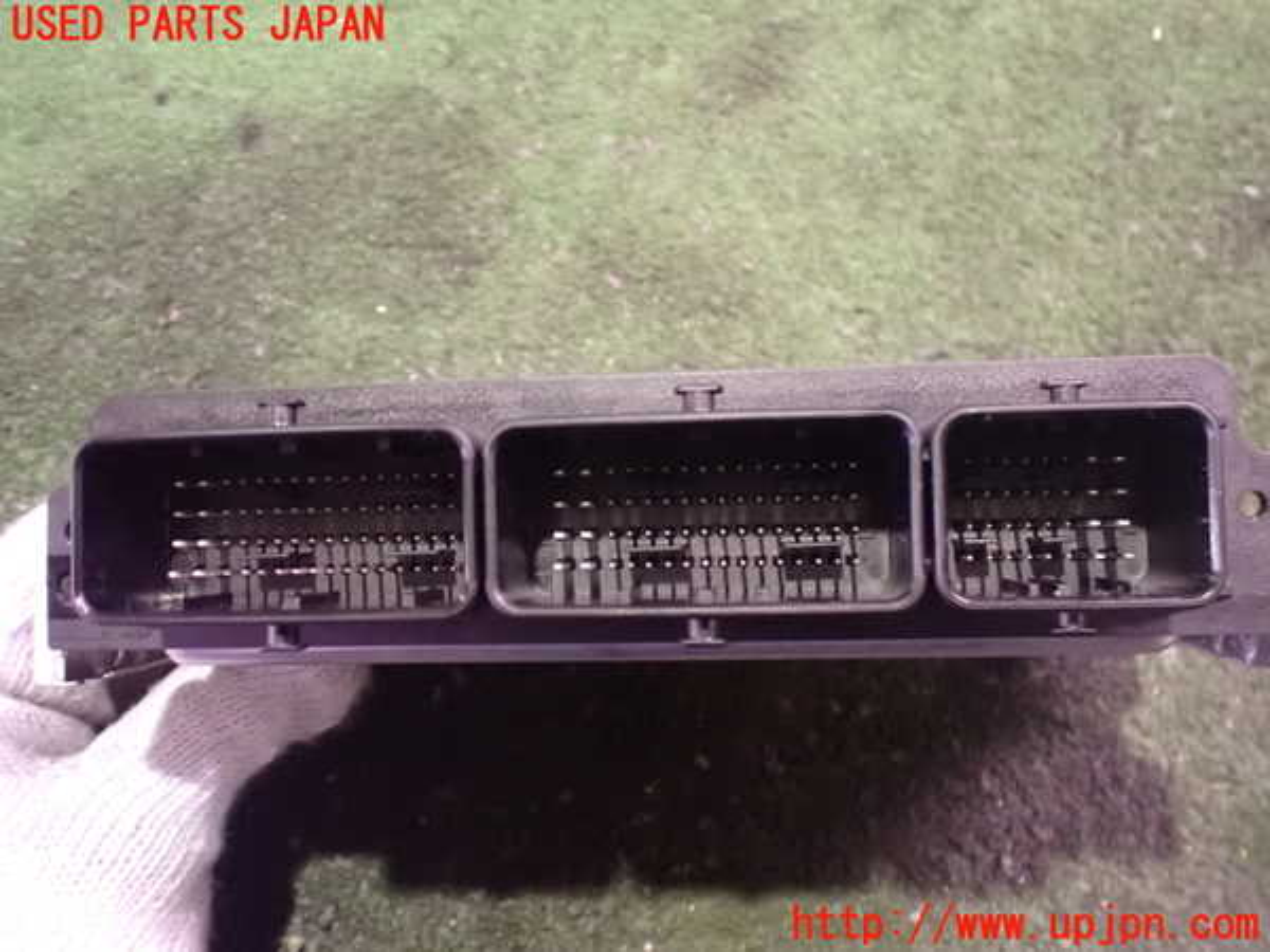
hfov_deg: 60.0
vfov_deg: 46.8
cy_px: 476
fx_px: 1101
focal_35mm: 30
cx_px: 635
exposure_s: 1/20
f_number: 2.3
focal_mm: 5.4
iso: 1600
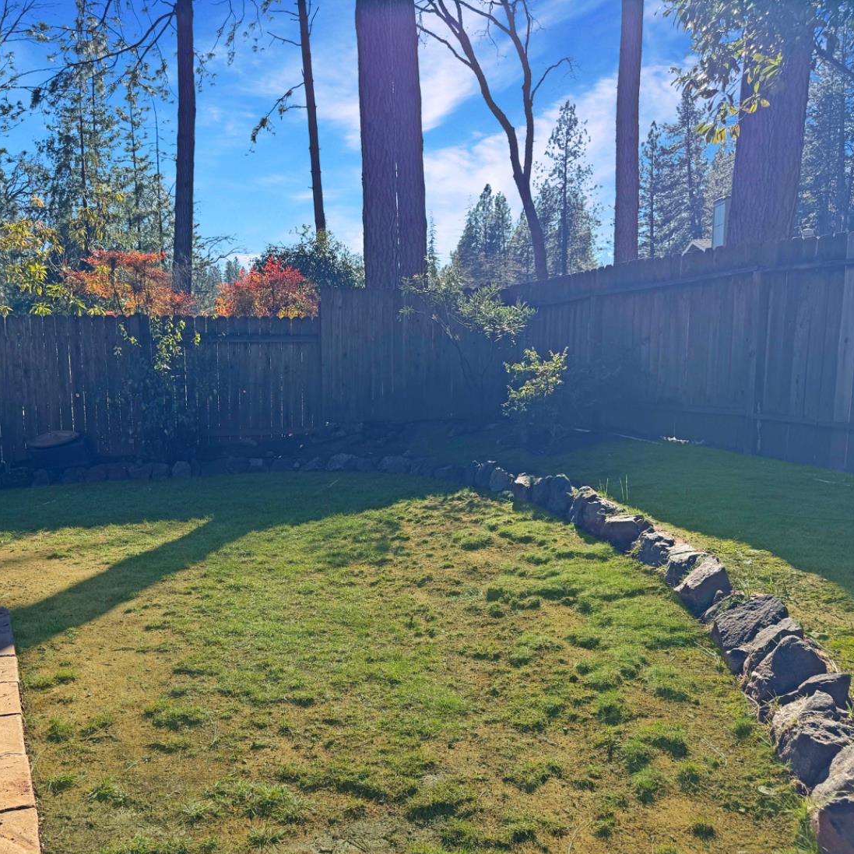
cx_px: 332
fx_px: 809
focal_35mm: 29
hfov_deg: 55.1
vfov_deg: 55.6
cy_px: 437
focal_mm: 6.76
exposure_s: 1/2174
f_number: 1.78
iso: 80
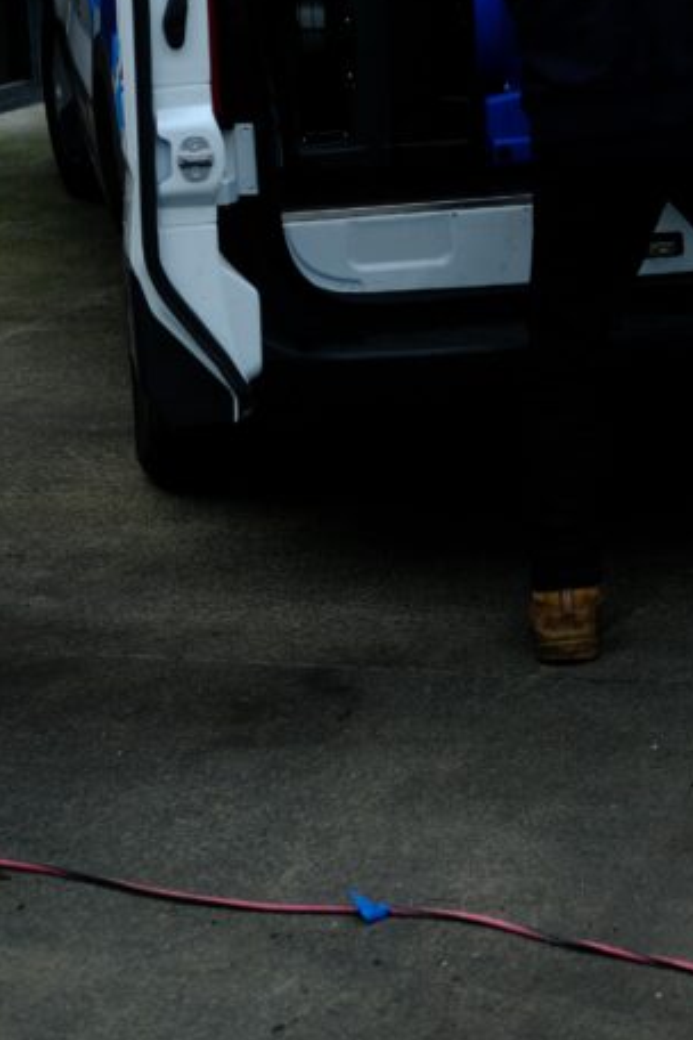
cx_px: 662
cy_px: -52
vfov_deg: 16.8
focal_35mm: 119
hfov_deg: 11.4
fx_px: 3436
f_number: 3.6
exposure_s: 1/180
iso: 160
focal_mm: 35
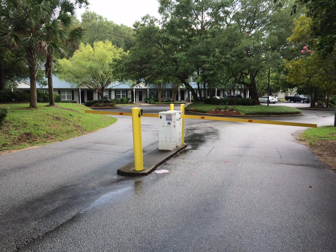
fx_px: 281
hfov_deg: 61.7
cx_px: 168
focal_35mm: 29
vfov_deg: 48.2
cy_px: 126
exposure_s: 1/383
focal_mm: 4.15
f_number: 2.2
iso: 32
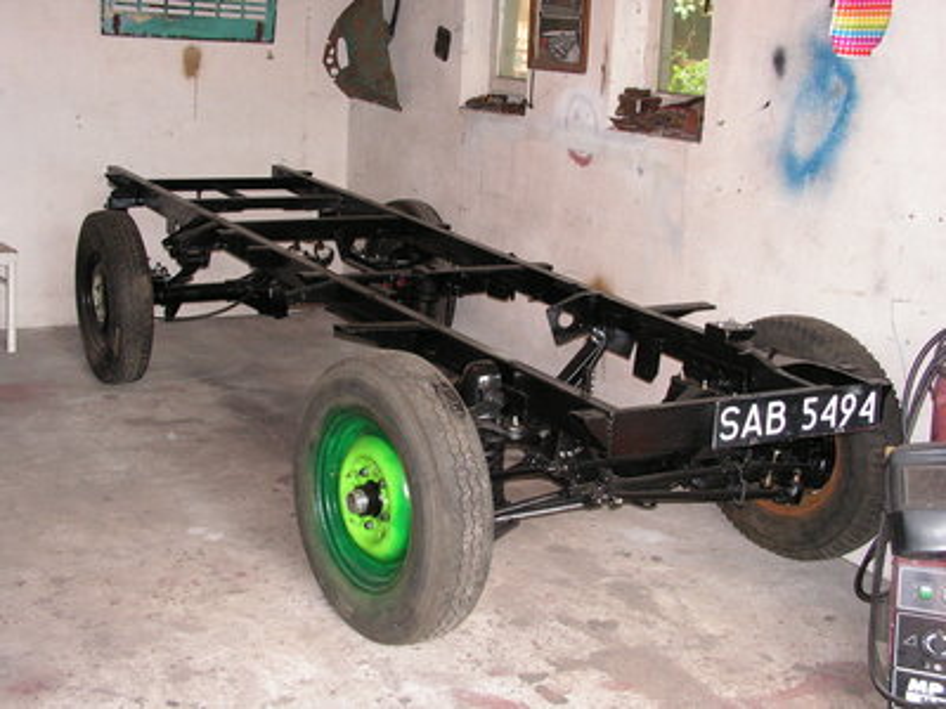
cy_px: 354
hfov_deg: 39.7
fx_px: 1312
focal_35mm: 48
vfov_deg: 30.3
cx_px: 473
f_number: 3.2
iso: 200
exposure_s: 1/40
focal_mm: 8.1
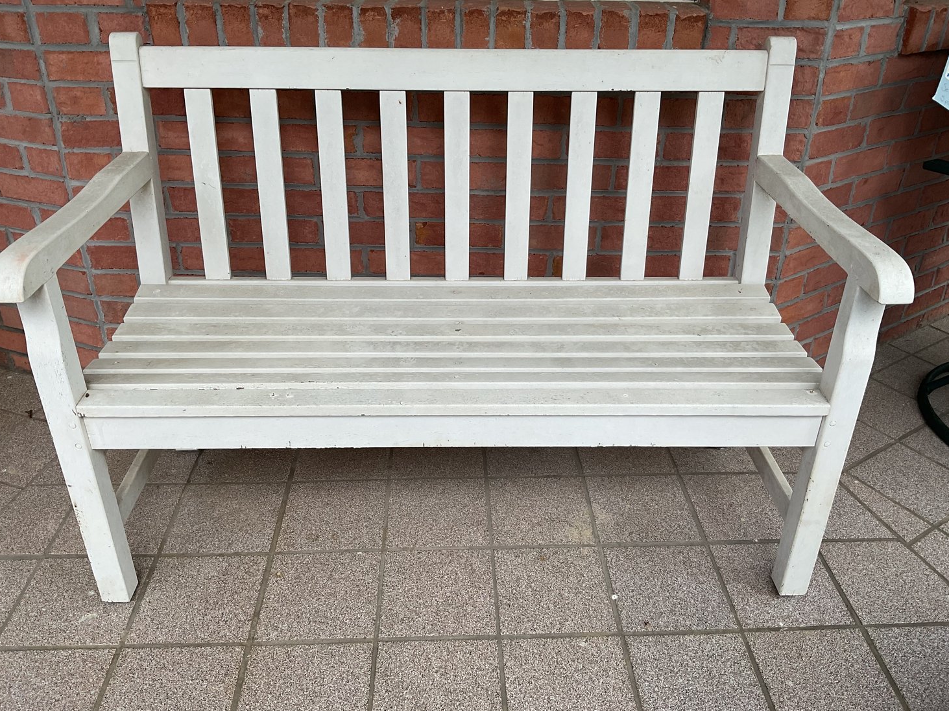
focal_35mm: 30
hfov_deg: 60.0
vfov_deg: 46.8
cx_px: 481
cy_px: 346
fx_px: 822
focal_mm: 3
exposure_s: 1/281
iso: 16
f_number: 1.8
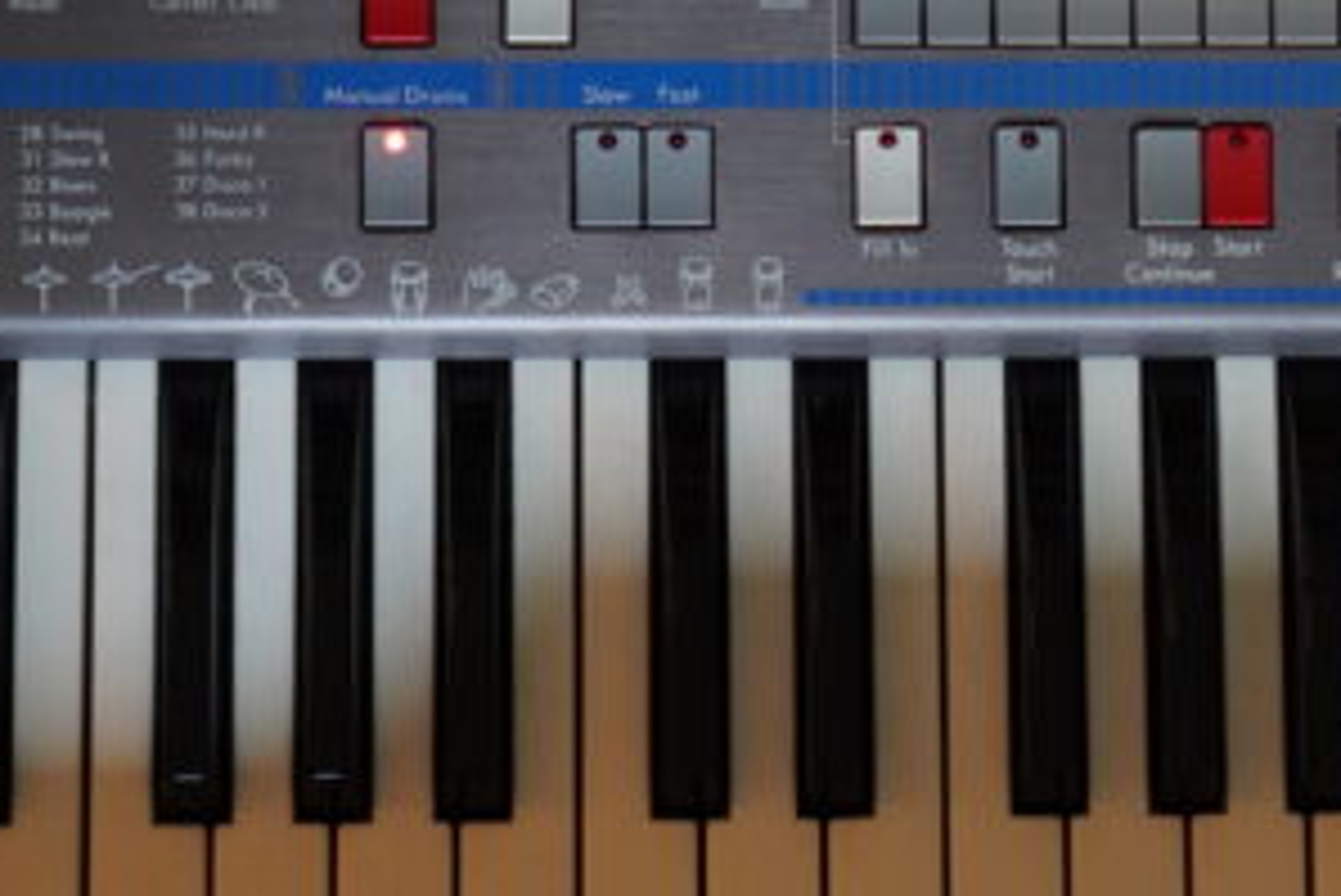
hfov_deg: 16.5
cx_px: 1004
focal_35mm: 123
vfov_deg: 11.1
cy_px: 401
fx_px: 4590
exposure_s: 1/60
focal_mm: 35
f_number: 2.2
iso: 1600
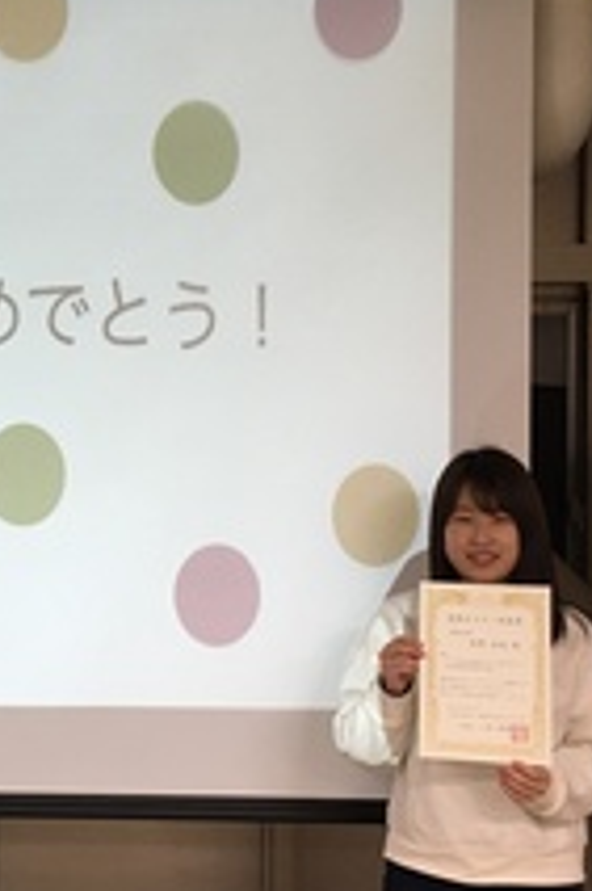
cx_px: 8
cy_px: 475
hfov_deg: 22.9
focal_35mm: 57
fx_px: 1408
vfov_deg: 35.1
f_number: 2.2
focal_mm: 4.15
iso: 40
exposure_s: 1/30
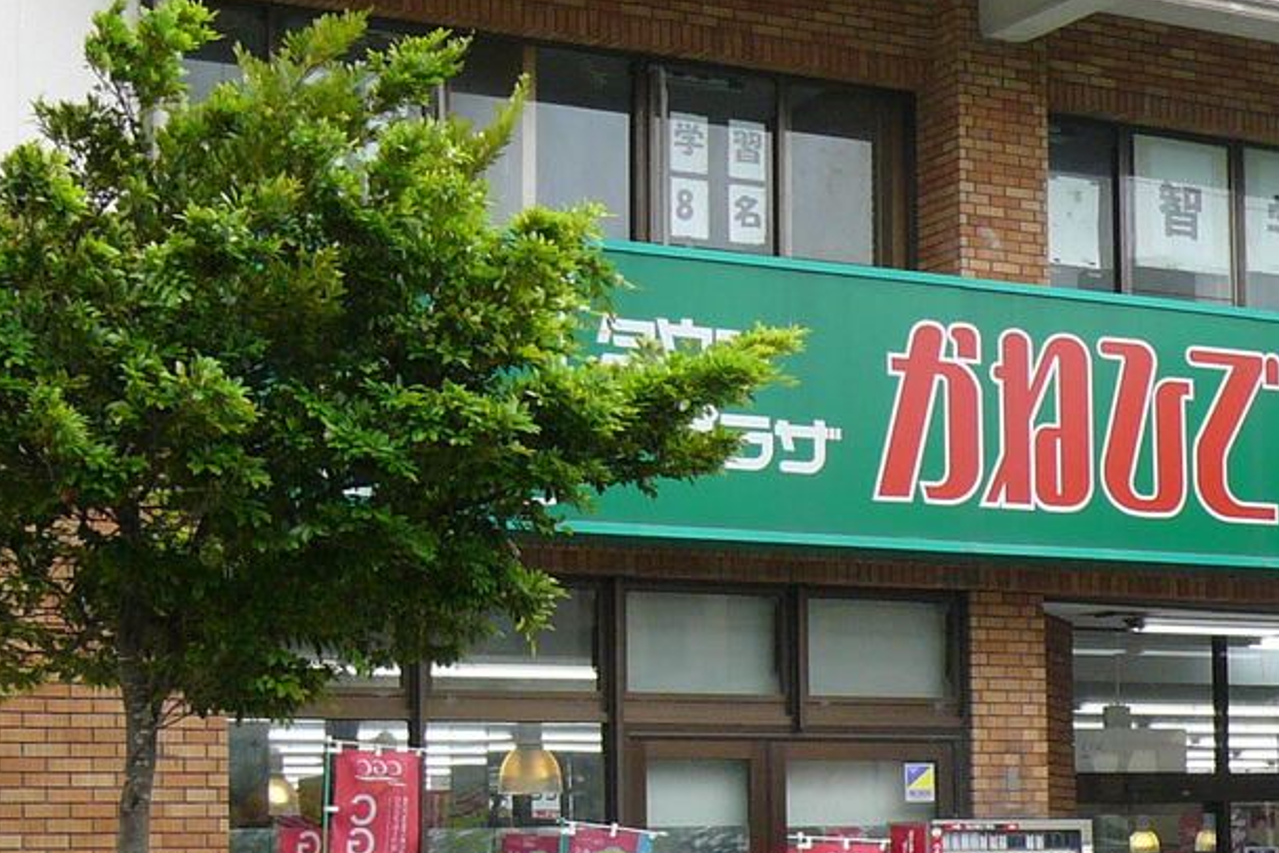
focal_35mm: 84
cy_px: 750
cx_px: 1027
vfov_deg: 16.1
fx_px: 2984
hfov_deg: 23.8
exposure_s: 1/250
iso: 100
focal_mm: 5.2
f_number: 2.9
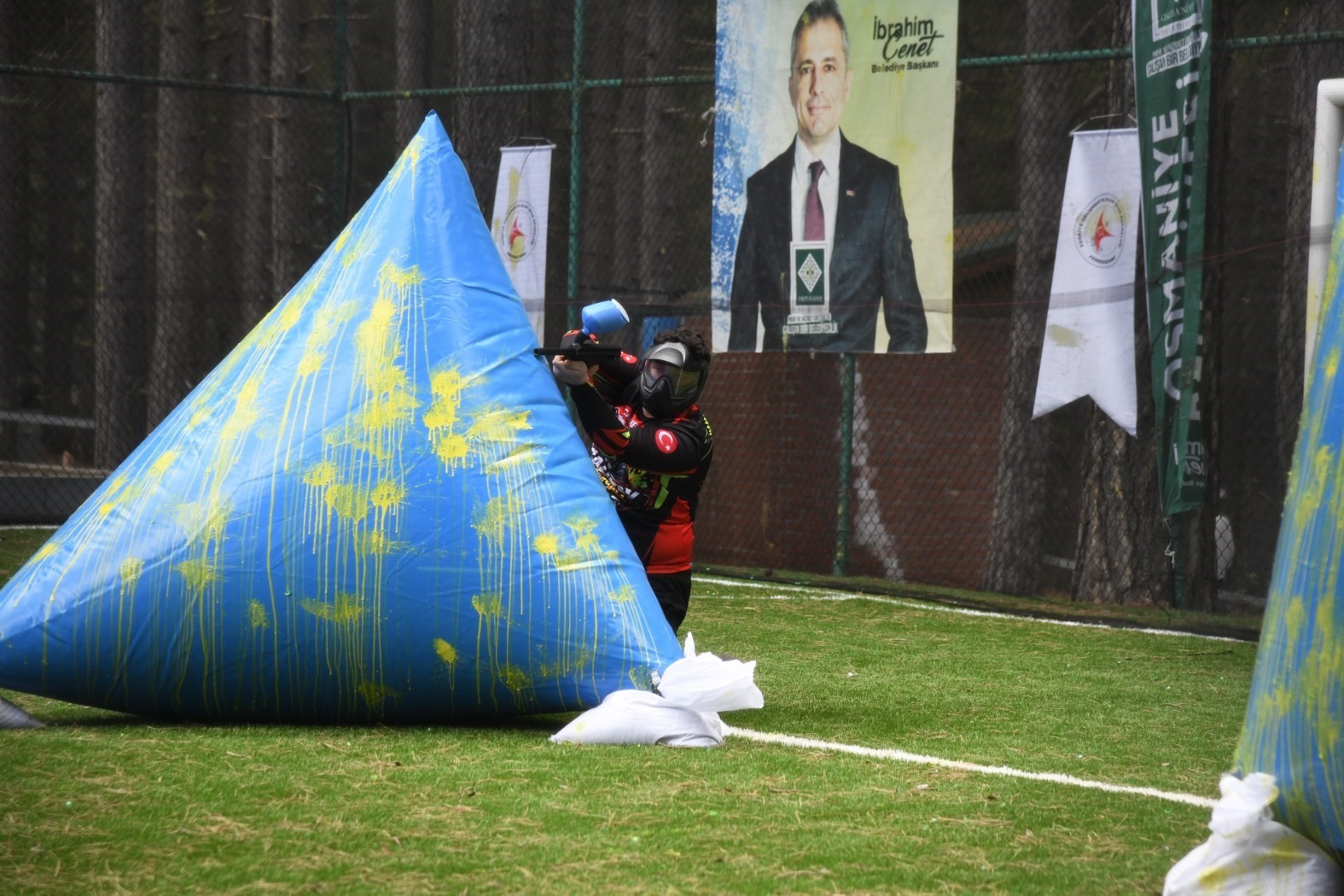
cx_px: 672
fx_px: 4480
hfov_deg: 17.1
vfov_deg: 11.4
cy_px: 448
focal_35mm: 120
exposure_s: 1/500
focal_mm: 120
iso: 1000
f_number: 5.6
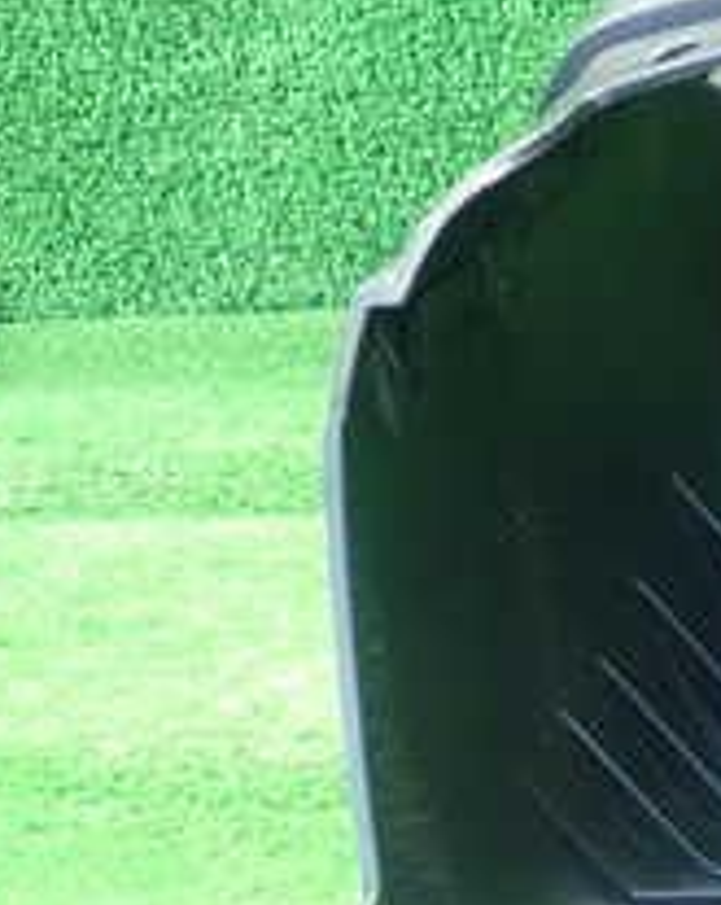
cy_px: 581
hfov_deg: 15.7
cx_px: 1250
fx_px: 2272
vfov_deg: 22.4
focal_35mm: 85
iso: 800
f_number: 2.3
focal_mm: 5.5
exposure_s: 1/50
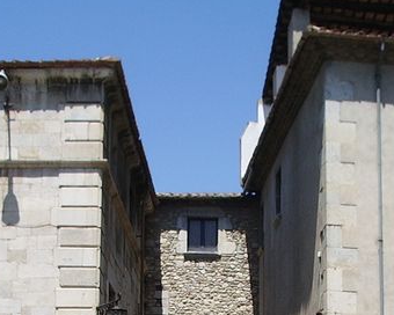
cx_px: 211
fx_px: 1201
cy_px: 396
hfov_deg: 18.6
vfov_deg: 14.4
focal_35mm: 103
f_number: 4.3
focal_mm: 5.8
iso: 50
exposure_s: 1/500
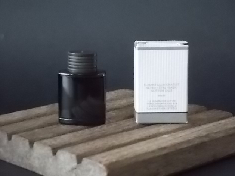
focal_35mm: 115
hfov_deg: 17.1
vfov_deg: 12.9
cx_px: 119
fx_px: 781
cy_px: 88
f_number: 6
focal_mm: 20.1
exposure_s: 1/60
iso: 800
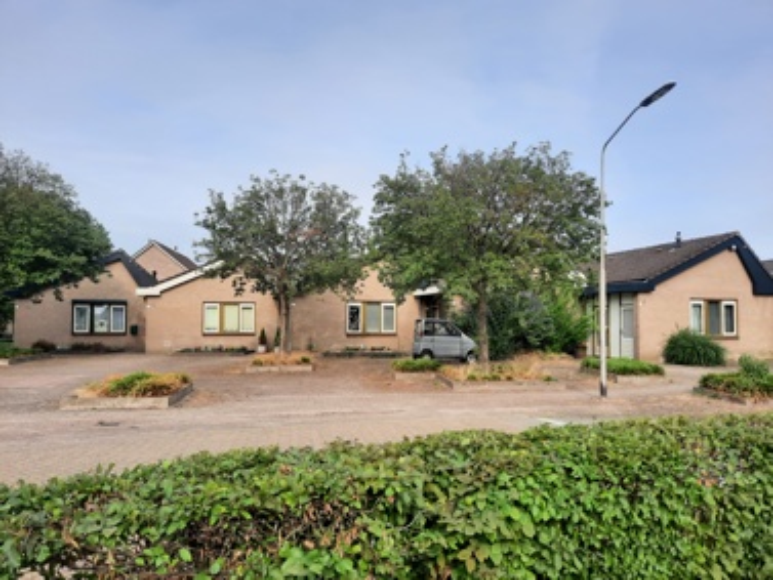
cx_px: 386
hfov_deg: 69.4
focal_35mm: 25
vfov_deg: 54.9
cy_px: 290
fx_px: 558
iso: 32
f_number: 2
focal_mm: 4.6
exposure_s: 1/635
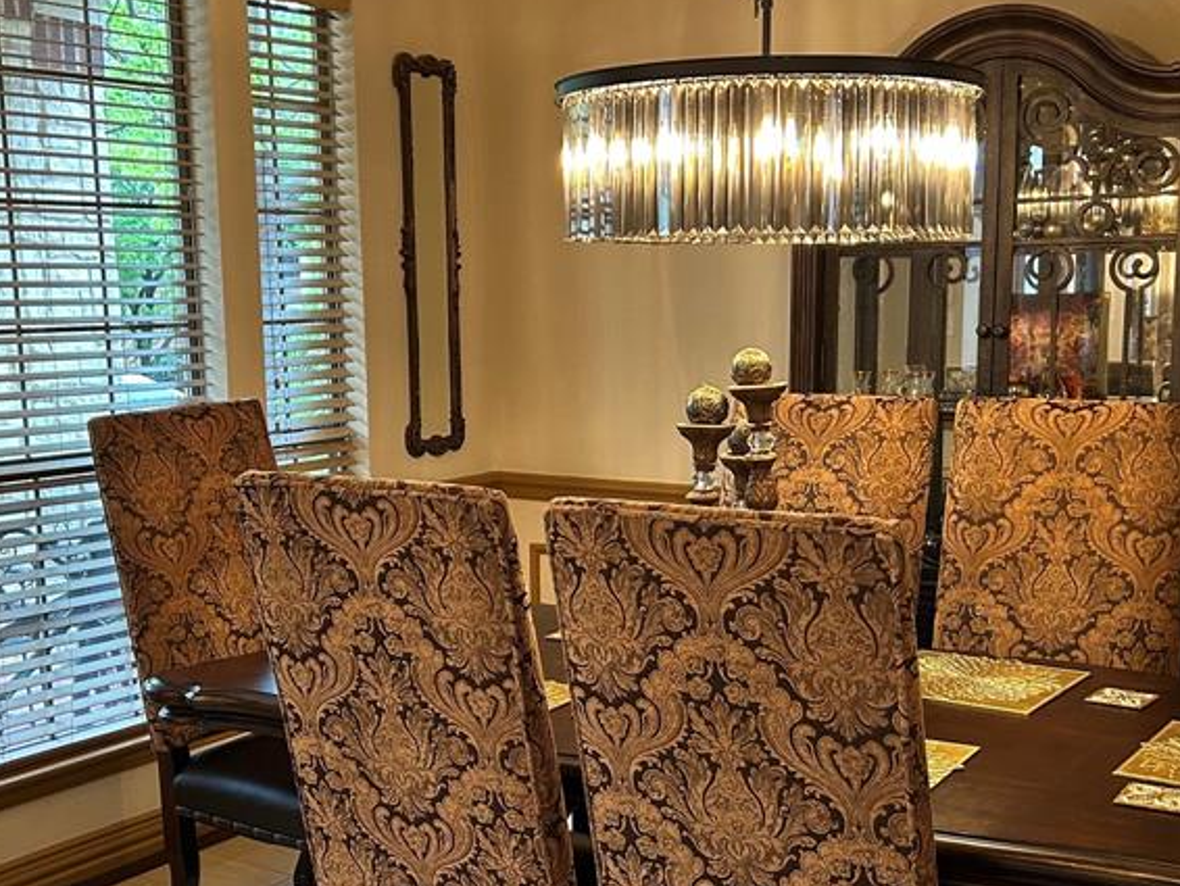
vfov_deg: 30.8
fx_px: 1603
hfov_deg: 40.4
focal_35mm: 47
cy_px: 538
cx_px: 521
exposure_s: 1/60
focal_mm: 5.7
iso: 200
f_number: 1.5
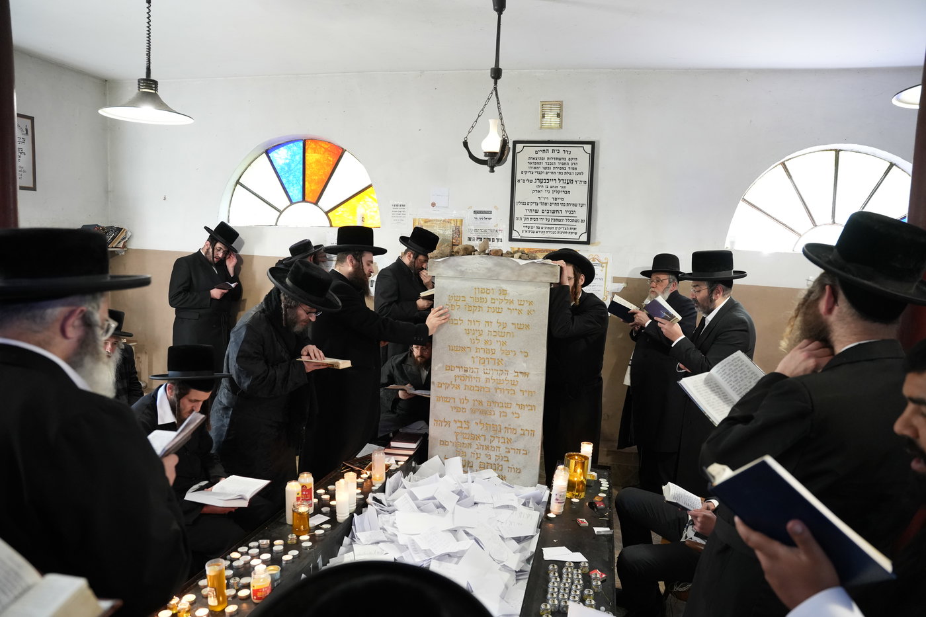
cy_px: 308
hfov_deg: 73.8
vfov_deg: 53.1
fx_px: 617
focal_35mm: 24
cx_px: 463
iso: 4000
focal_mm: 24
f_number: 3.5
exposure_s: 1/125
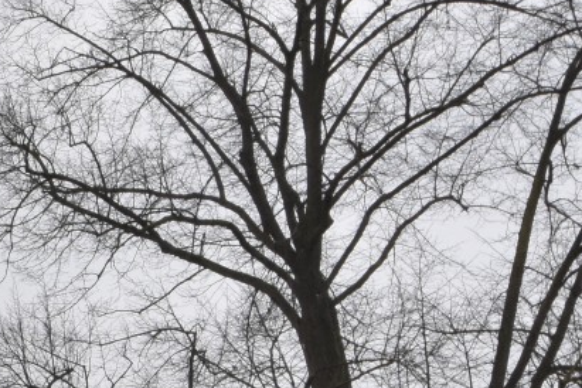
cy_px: 630
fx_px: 2295
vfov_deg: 9.3
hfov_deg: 13.3
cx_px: -392
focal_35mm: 142
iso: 640
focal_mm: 24
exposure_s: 1/200
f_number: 14
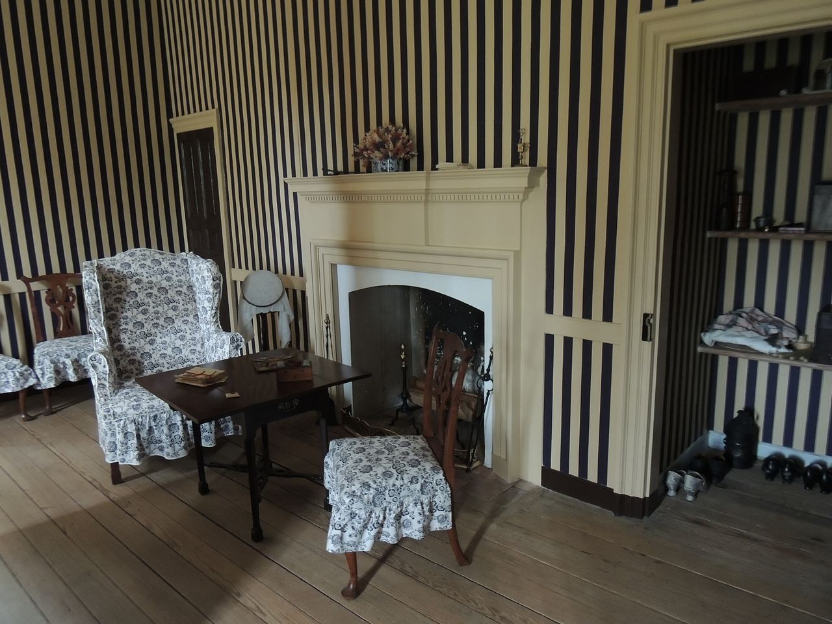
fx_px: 577
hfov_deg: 71.6
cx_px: 416
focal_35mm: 24
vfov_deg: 56.8
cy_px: 312
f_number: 3
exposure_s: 1/15
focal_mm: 4.3
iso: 800
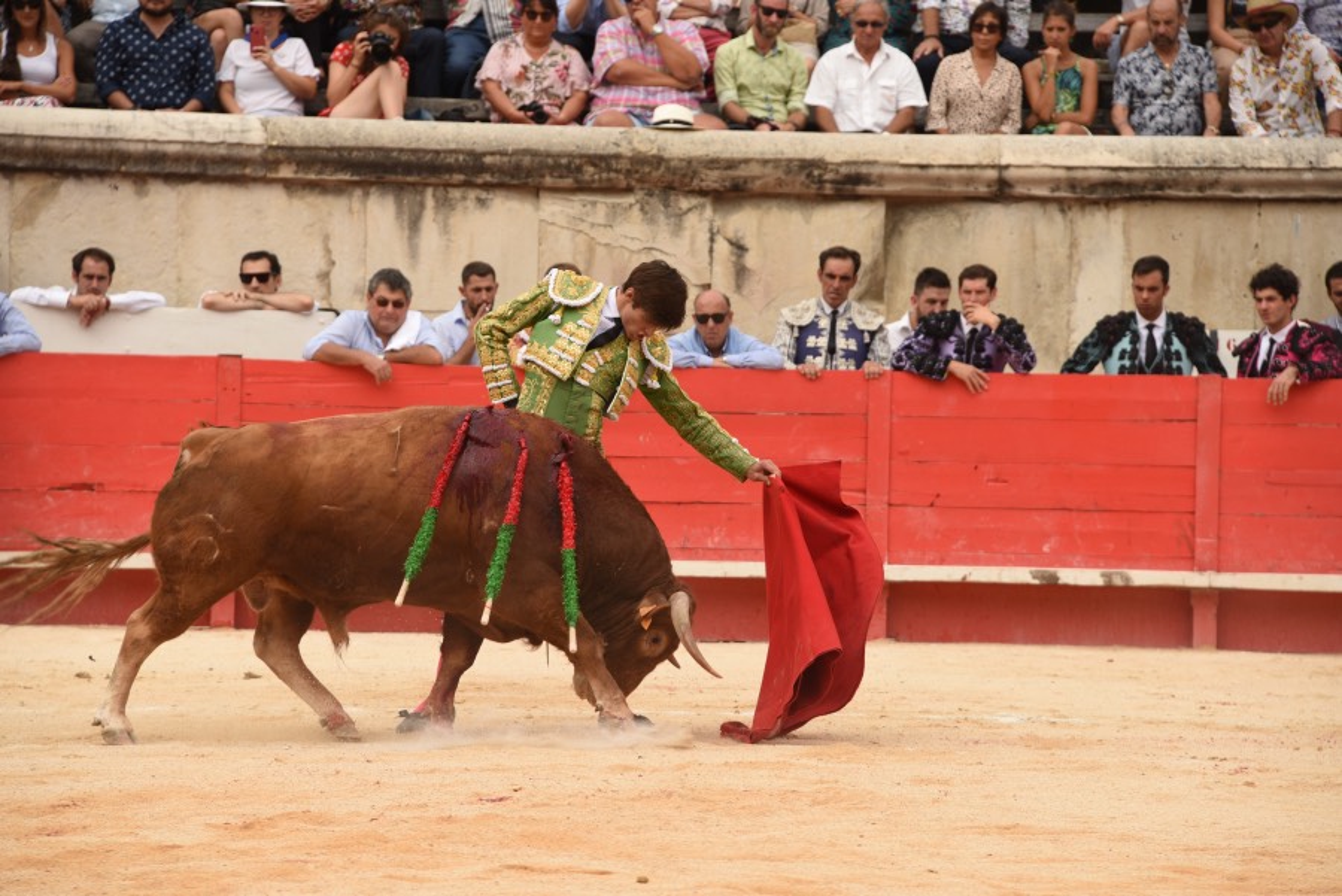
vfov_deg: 6.9
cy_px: 448
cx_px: 671
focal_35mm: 200
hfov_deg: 10.3
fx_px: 7459
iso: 400
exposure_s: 1/800
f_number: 7.1
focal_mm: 200
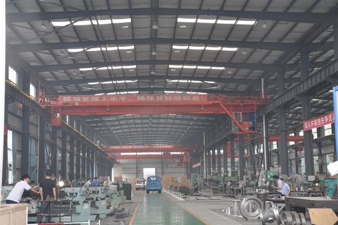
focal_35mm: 57
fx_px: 535
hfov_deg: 35.1
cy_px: 112
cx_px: 169
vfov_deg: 23.7
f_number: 5.6
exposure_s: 1/30
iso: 280
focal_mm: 38
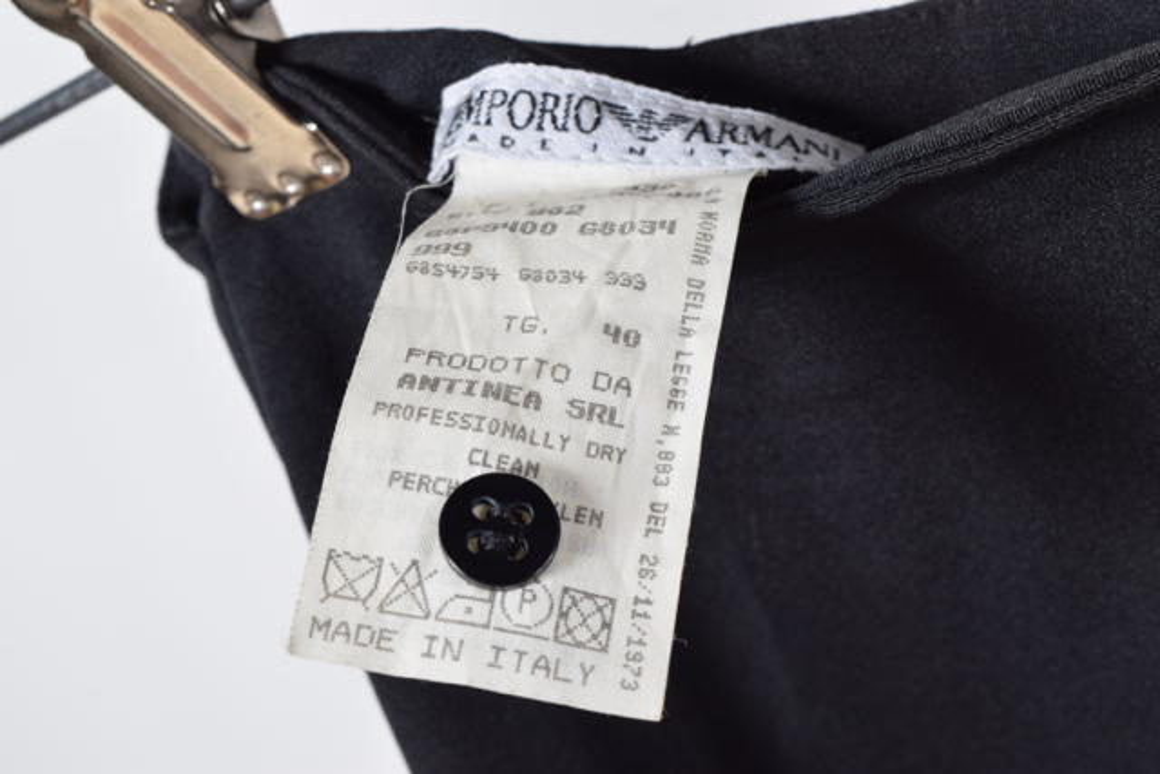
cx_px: 580
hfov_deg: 28.1
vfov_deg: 18.9
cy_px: 387
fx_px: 2320
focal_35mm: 72
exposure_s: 1/125
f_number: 14
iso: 400
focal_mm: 48
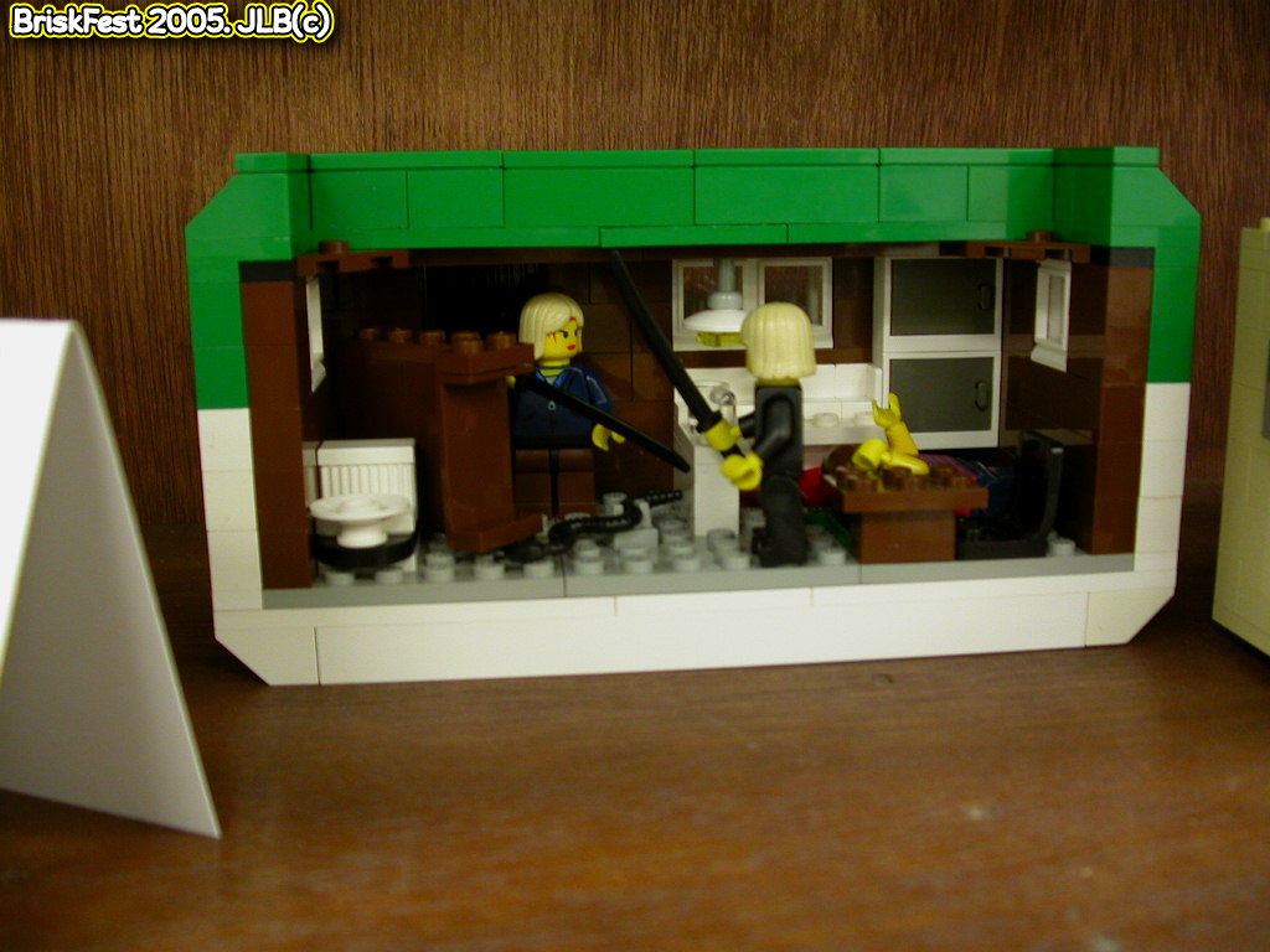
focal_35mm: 38
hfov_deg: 49.0
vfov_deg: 37.7
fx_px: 1394
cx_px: 635
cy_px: 476
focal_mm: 7.85
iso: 100
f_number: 2.6
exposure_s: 1/4.7
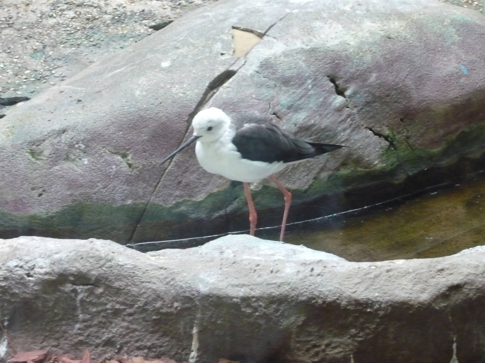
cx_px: 242
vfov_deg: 14.8
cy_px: 182
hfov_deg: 19.6
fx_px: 1401
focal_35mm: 100
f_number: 5.1
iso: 800
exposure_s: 1/30
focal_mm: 16.5
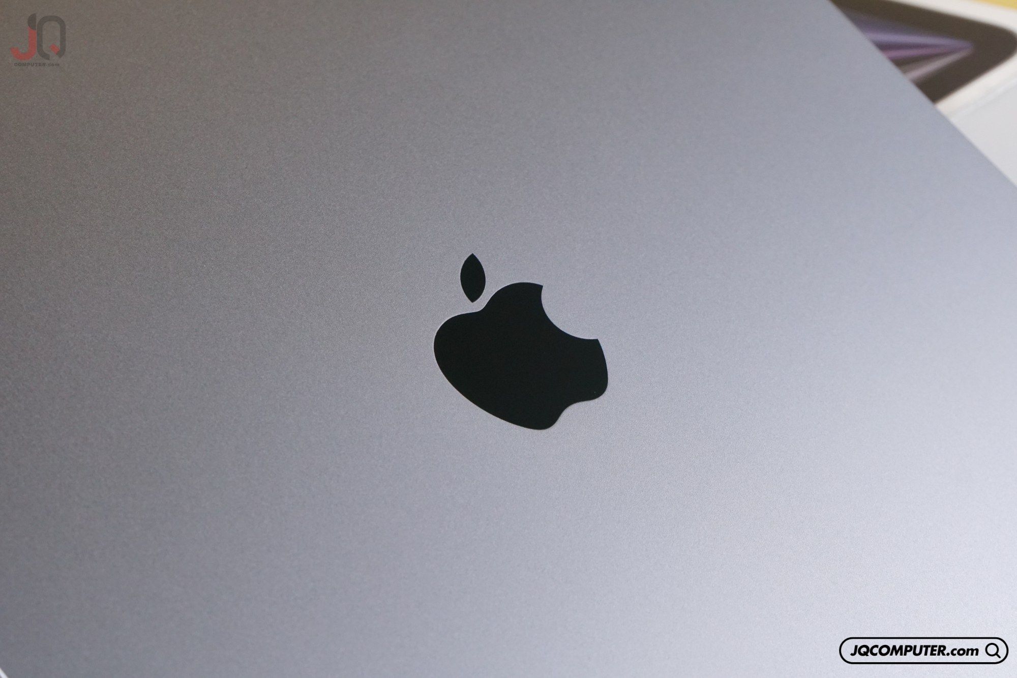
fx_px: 2966
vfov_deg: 13.0
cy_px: 339
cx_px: 508
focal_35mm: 105
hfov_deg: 19.5
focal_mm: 70
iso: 2500
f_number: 8
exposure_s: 1/100
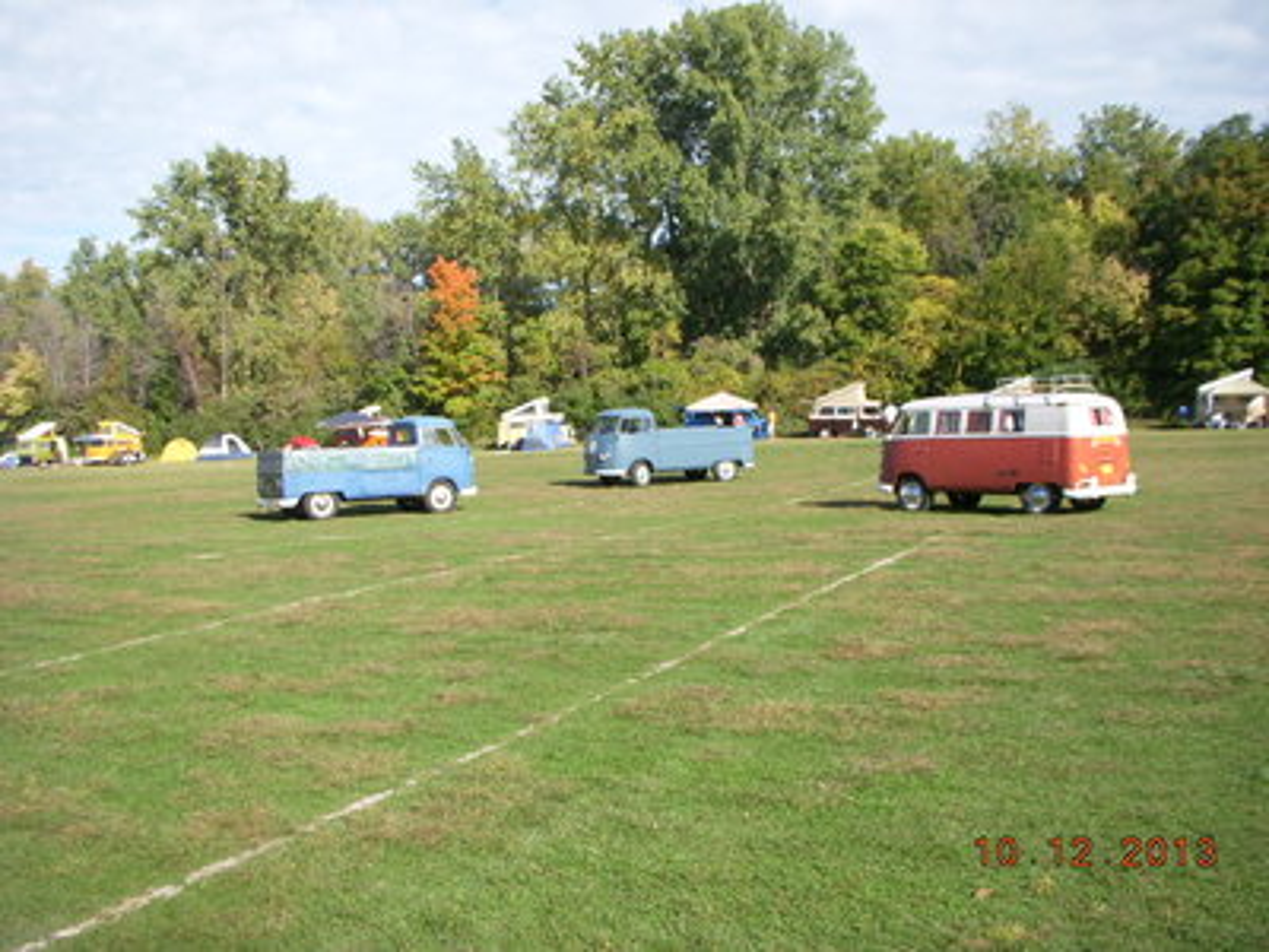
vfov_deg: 37.7
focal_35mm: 38
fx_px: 1393
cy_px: 476
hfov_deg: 49.0
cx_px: 634
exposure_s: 1/640
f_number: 3.3
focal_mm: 6.3
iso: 100
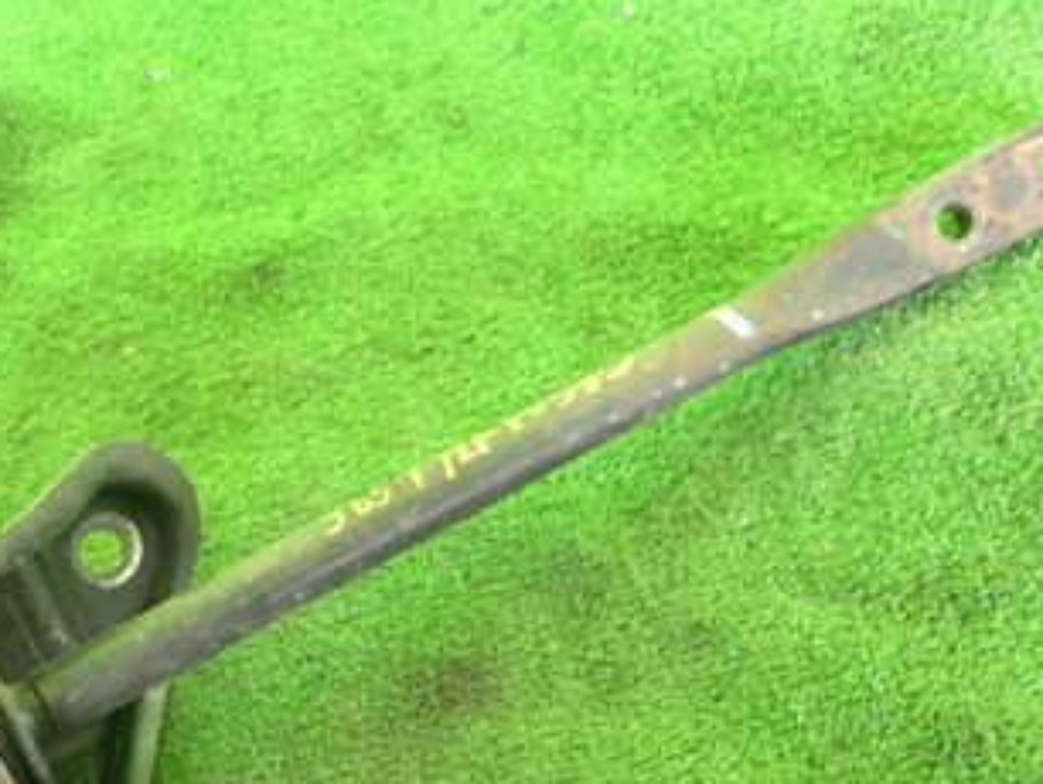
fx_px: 1478
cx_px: 239
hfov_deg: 37.7
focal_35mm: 49
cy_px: 651
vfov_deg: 28.9
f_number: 2
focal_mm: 4.5
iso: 200
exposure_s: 1/40
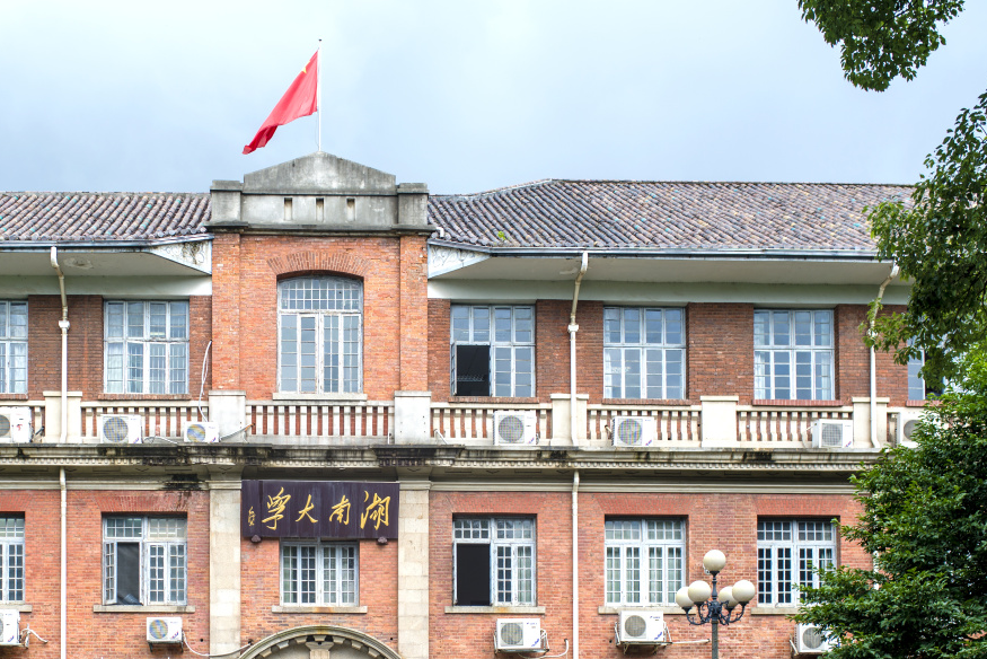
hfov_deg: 40.6
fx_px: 1316
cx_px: 335
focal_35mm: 48
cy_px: 432
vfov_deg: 27.9
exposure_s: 1/160
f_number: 3.2
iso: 100
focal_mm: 35
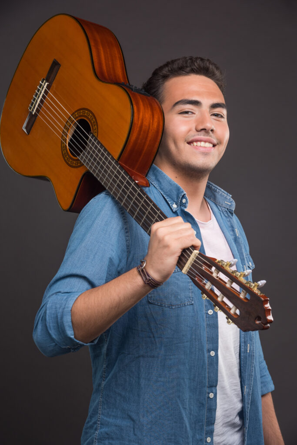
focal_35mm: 85
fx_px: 1051
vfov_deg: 23.9
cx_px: 148
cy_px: 222
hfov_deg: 16.1
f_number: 8
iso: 200
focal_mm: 85
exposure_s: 1/100
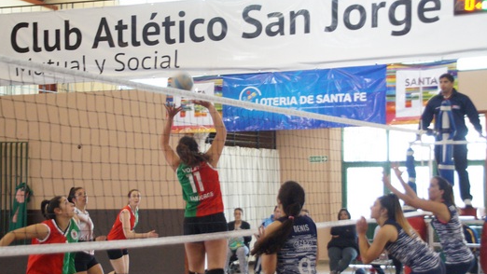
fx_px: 1119
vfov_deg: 14.0
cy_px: 149
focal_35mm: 87
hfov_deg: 24.5
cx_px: 194
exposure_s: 1/160
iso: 3200
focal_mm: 45
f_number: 5
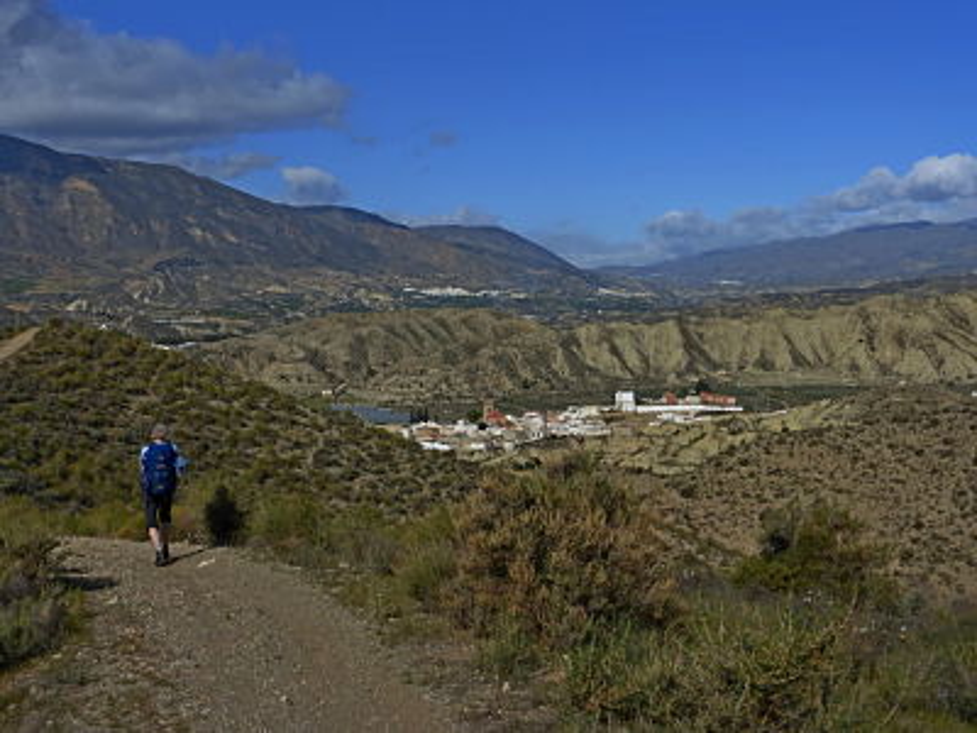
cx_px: 488
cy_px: 366
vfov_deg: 35.1
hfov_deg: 45.8
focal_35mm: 41
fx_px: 1157
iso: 100
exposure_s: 1/1600
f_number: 3.9
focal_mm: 7.4
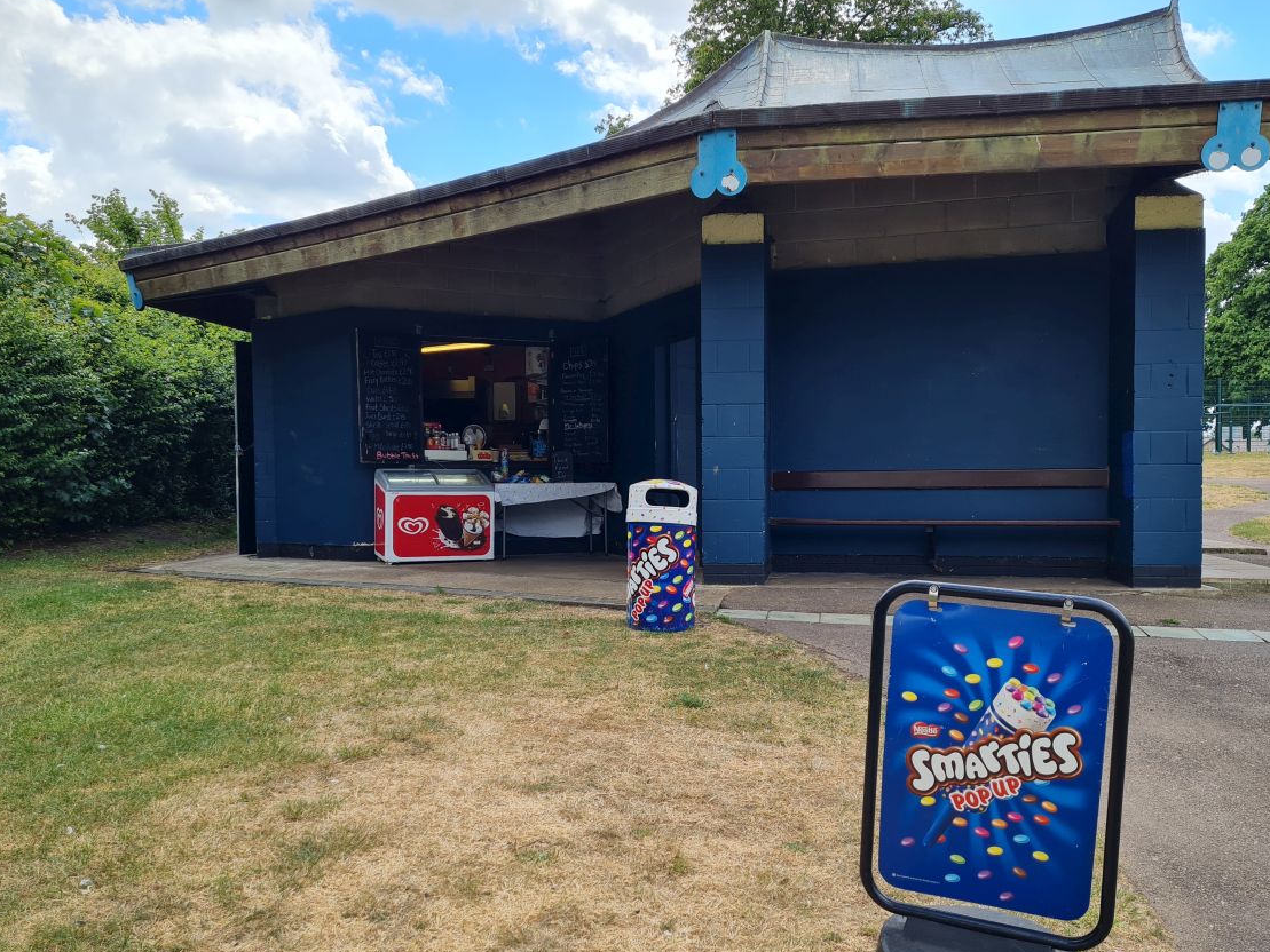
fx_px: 1101
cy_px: 518
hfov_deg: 59.9
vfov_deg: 46.8
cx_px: 686
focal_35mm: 30
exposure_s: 1/932
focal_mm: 5.4
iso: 50
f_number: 1.8
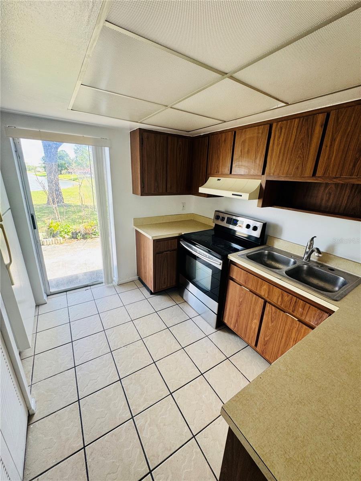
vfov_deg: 102.1
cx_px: 180
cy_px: 240
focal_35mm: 14
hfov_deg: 85.7
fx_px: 195
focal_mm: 2.22
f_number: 2.2
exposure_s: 1/99
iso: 100
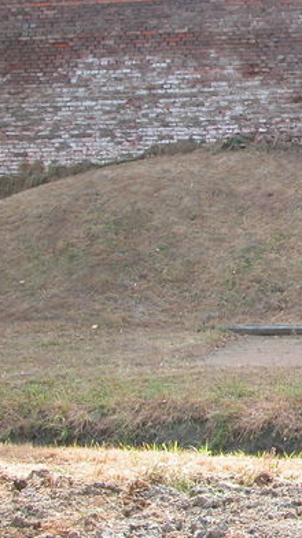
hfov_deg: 14.2
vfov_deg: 27.1
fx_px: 1110
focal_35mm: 78
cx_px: 490
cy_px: 208
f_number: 4
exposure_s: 1/109
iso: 100
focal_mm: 8.9
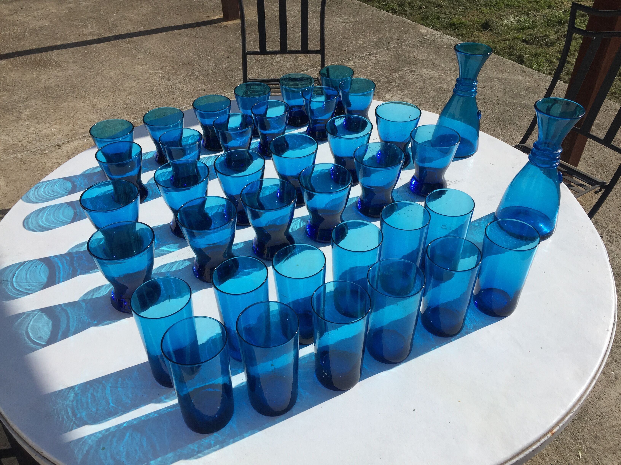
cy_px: 232
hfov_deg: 61.7
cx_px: 310
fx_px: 520
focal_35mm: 29
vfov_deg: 48.2
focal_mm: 4.15
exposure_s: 1/3968
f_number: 2.2
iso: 32
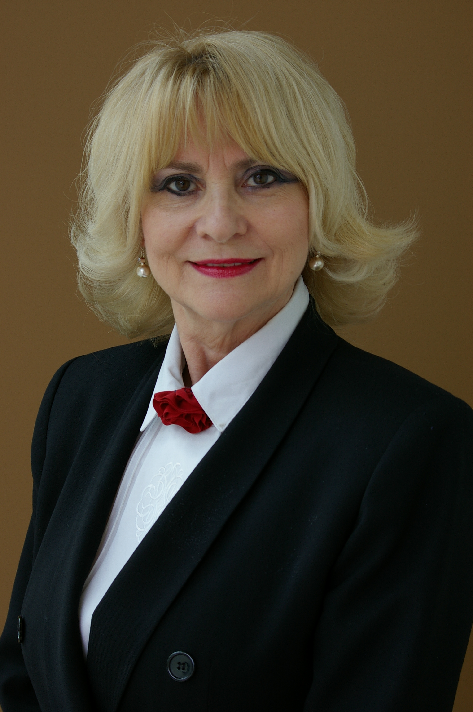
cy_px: 356
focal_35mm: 75
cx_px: 236
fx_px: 1481
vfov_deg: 27.0
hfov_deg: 18.1
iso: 200
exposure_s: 1/30
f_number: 8
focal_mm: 50
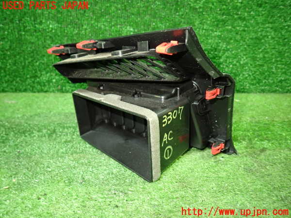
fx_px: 210
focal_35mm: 25
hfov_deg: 69.4
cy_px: 109
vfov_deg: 54.9
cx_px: 146
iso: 800
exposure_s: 1/30
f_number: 2
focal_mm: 4.5
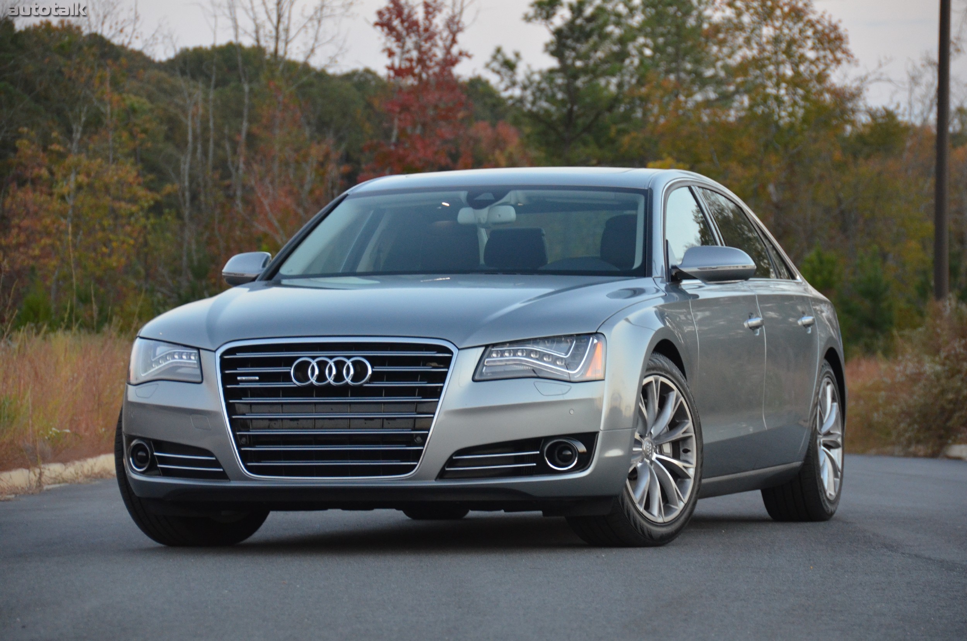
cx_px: 484
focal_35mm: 158
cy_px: 320
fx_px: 4222
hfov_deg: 13.1
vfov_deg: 8.7
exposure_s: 1/80
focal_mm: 105
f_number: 5.3
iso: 1600
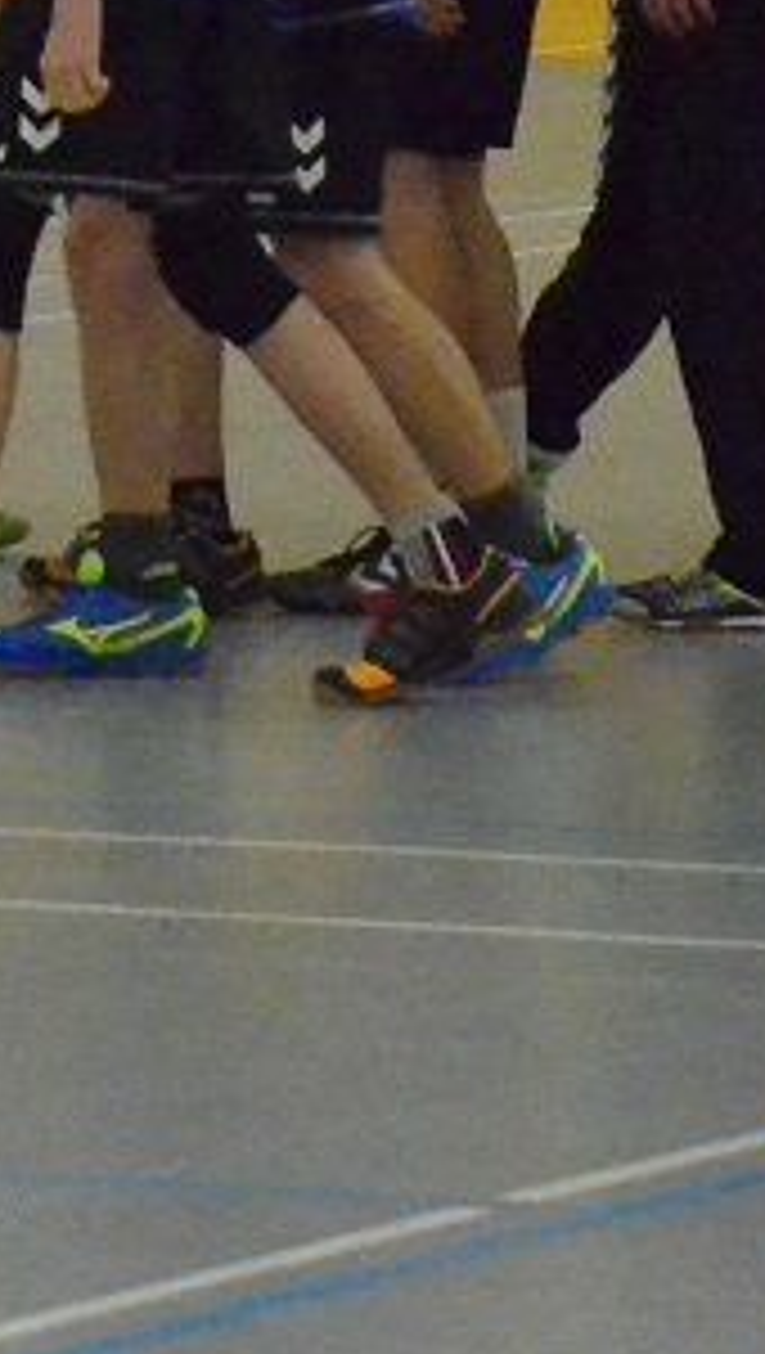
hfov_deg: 2.6
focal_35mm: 468
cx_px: -504
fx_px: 16828
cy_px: -337
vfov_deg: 4.6
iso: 6400
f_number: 5.6
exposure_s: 1/1000
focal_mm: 75
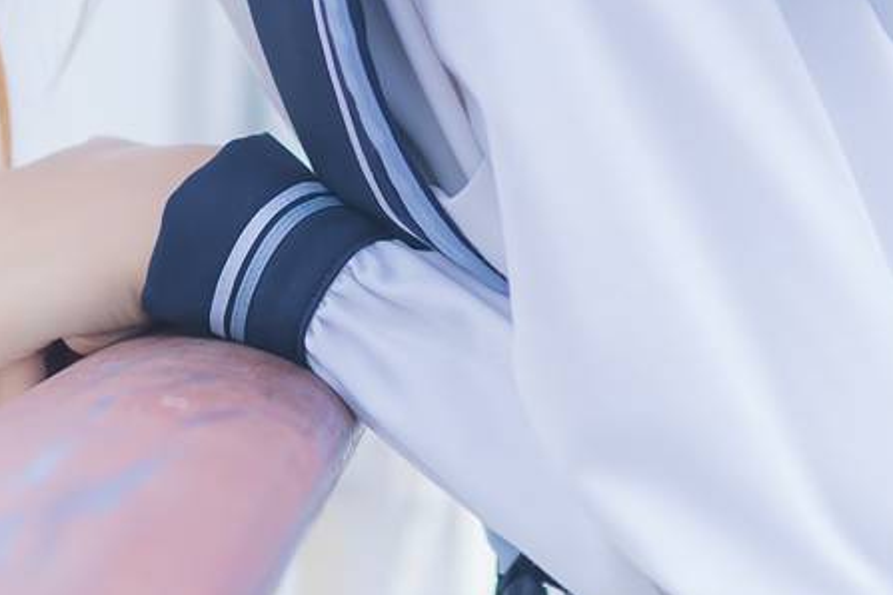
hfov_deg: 14.6
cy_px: -68
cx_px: 416
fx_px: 3497
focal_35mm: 141
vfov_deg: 9.6
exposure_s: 1/320
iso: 100
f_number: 2
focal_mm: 35
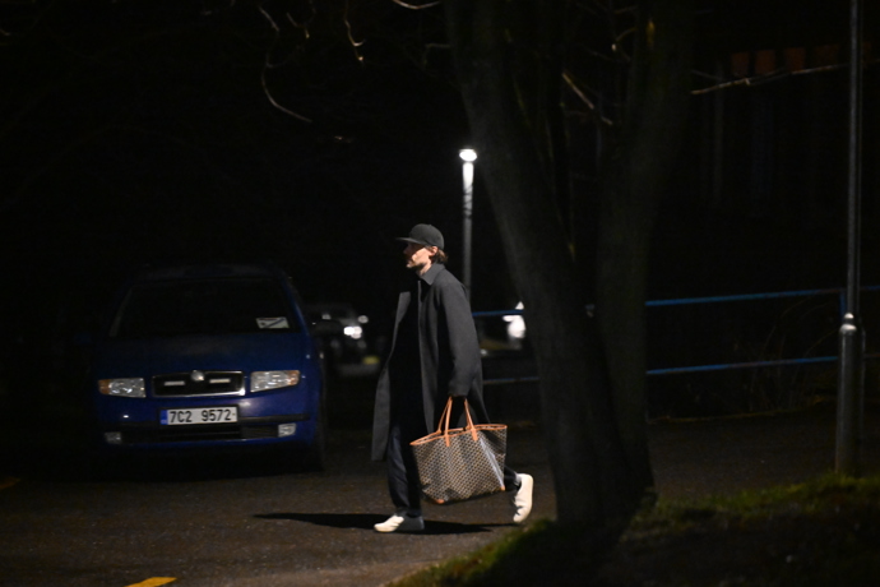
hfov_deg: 11.1
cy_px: 294
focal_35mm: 185
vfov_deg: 7.4
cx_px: 440
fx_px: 4522
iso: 20000
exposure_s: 1/125
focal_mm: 185
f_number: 2.8
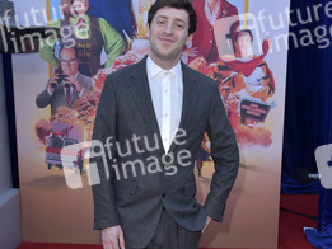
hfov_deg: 36.2
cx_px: 163
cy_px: 222
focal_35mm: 53
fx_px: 509
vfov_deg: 26.6
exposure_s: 1/250
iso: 320
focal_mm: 36
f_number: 6.3
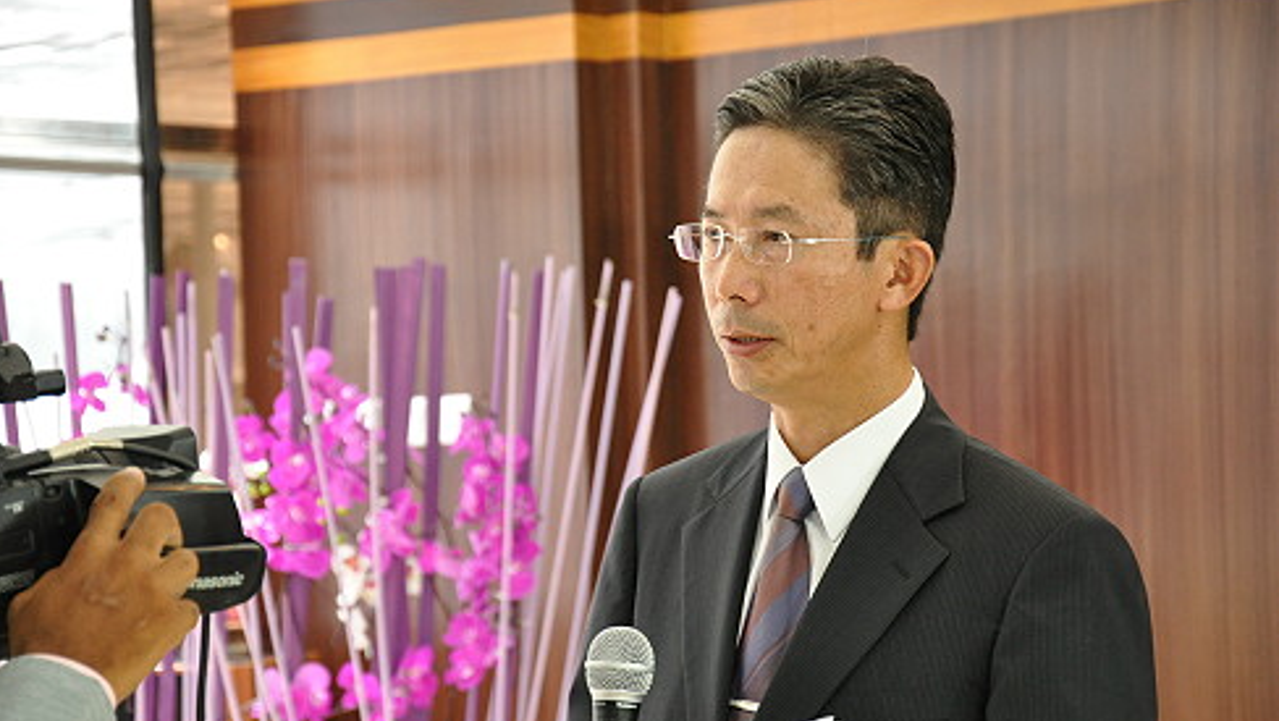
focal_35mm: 137
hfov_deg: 15.7
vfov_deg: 8.9
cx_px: 632
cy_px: 399
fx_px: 4632
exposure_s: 1/60
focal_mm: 85
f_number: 5.6
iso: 1250
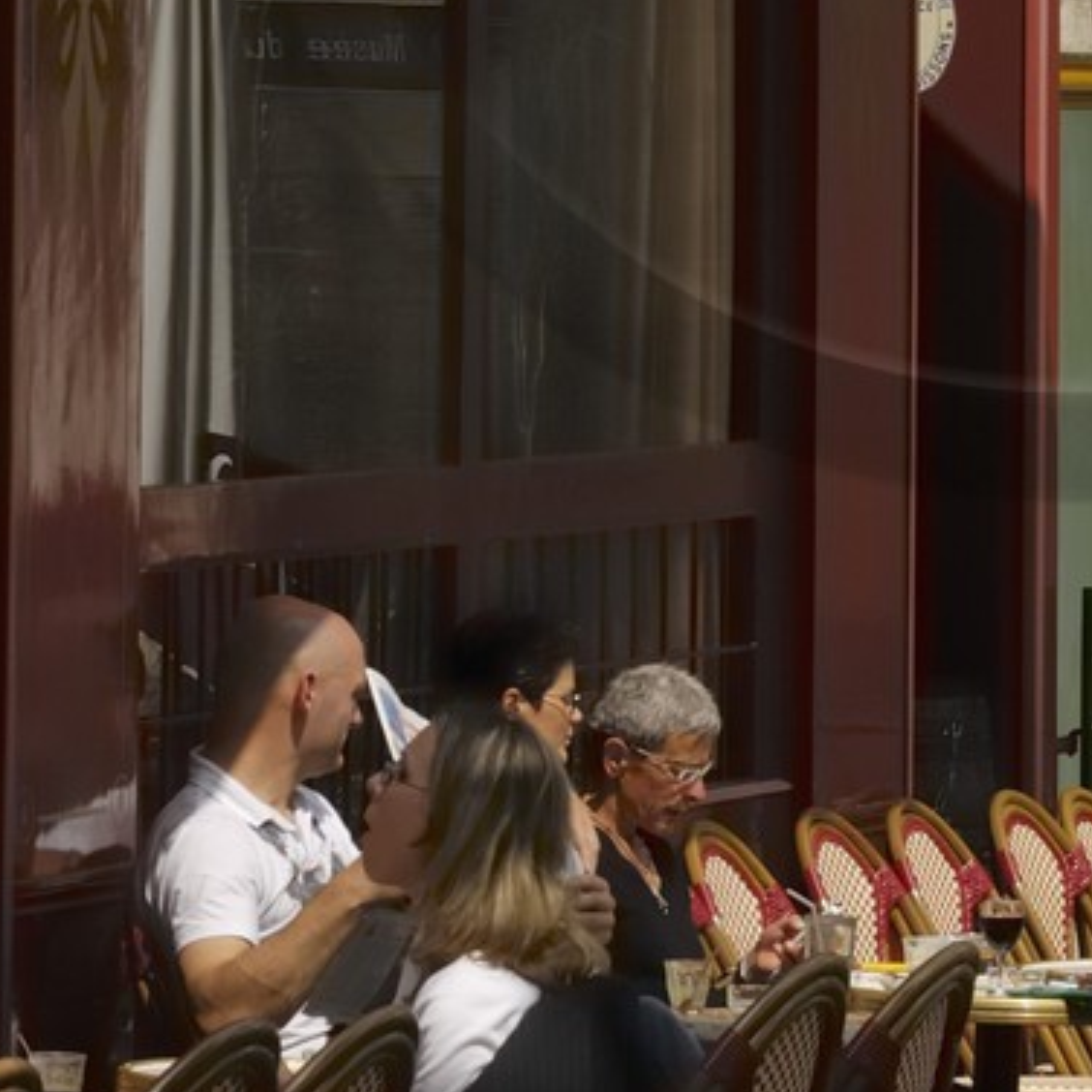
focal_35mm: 352
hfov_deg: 5.0
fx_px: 12556
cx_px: 1077
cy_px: -404
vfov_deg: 5.0
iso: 100
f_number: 12
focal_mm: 65
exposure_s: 1/160
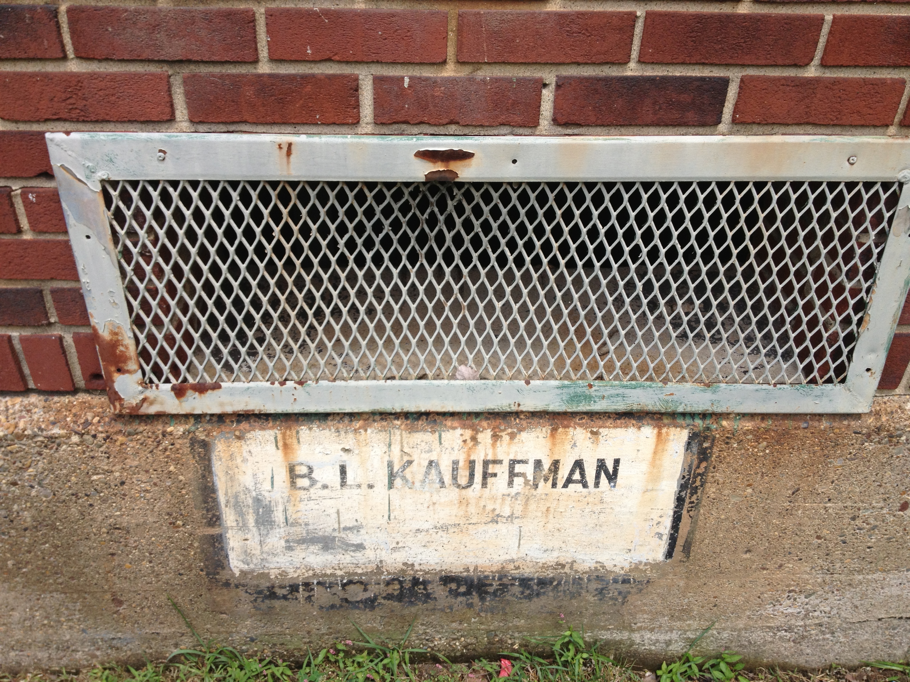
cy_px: 341
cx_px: 455
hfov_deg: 52.6
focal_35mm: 35
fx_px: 920
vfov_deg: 40.7
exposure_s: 1/627
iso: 50
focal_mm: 4.28
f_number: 2.4
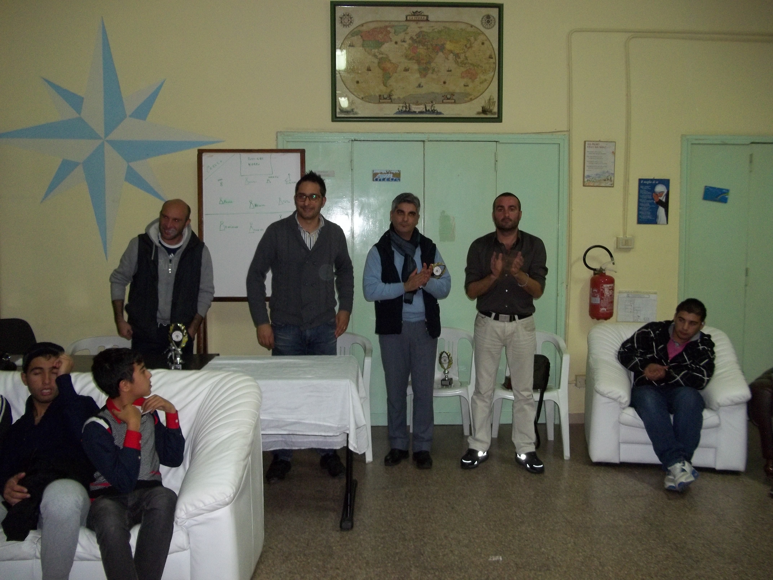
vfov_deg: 44.2
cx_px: 386
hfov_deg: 56.8
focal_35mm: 32
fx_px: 715
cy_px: 290
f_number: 2.9
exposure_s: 1/30
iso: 160
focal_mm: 5.7
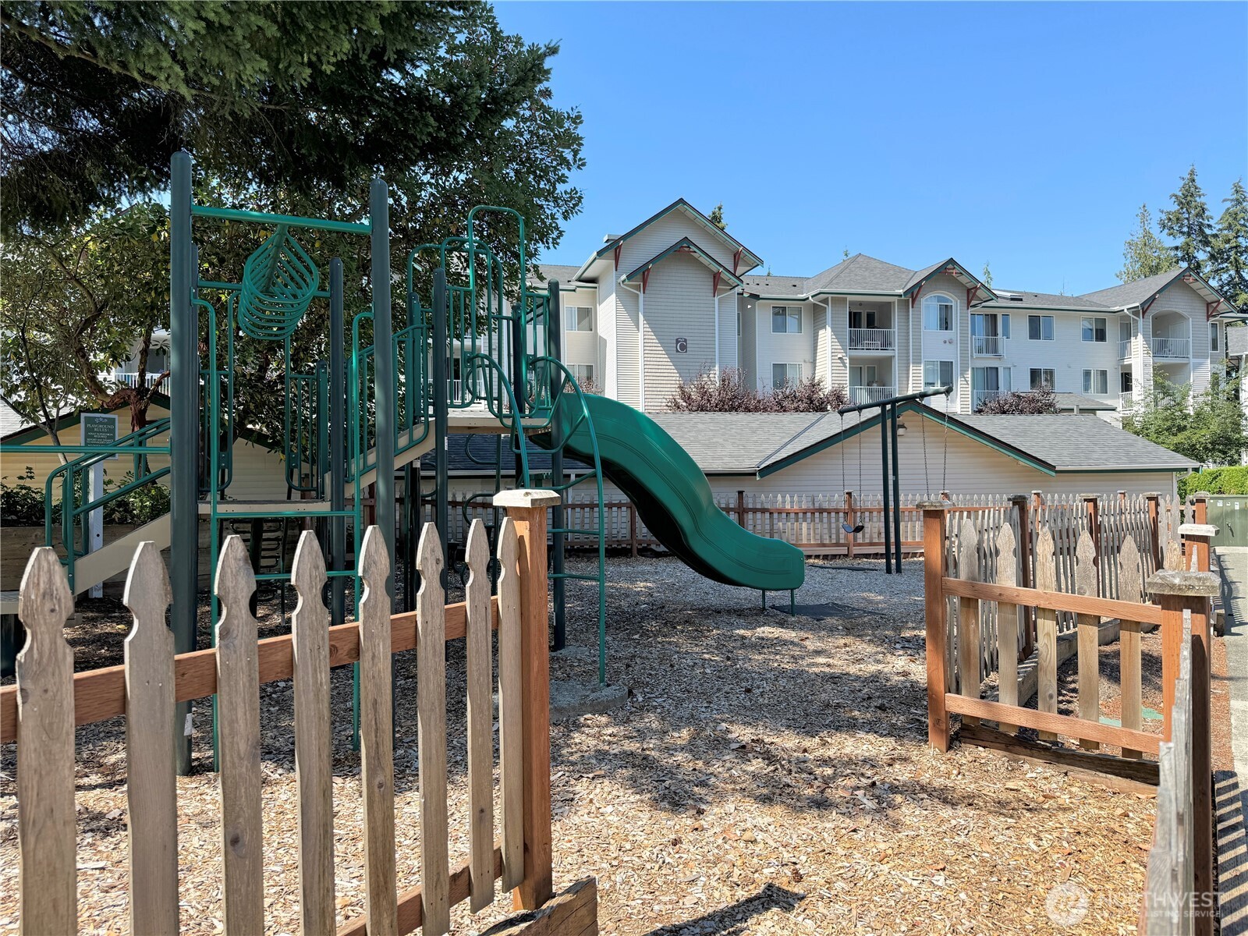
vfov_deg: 56.8
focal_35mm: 24
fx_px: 865
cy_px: 468
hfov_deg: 71.6
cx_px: 624
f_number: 1.78
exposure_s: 1/1637
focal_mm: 6.76
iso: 80
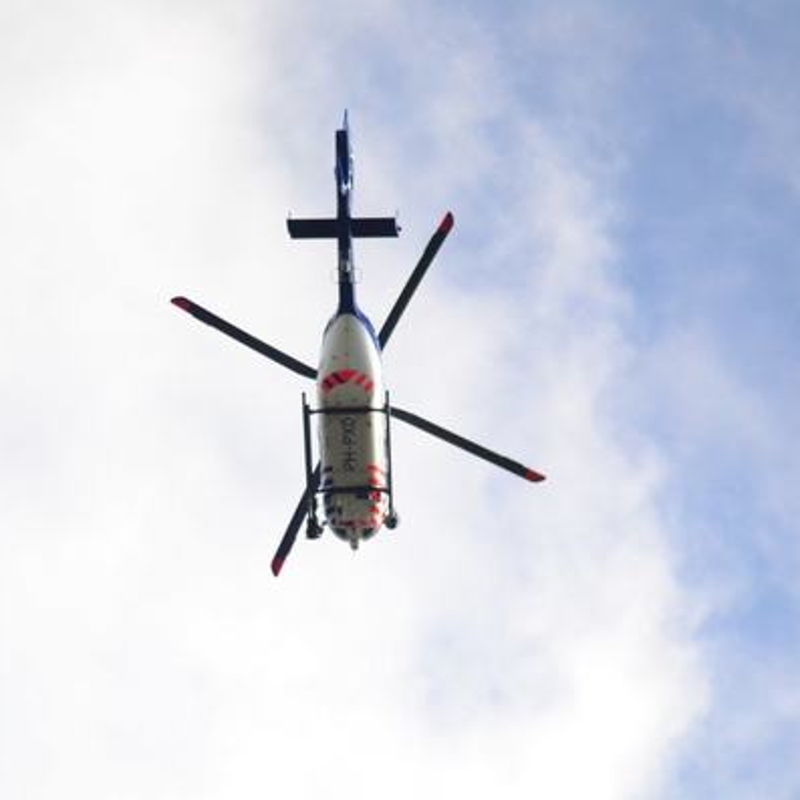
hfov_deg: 4.0
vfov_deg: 4.0
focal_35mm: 443
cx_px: 292
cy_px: 399
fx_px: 11583
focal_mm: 230
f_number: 5
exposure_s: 1/4000
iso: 1600
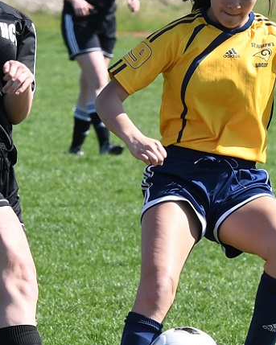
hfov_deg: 3.6
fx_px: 4403
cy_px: 179
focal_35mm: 431
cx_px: 134
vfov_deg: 4.5
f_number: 8
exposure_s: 1/1000
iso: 560
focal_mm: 135
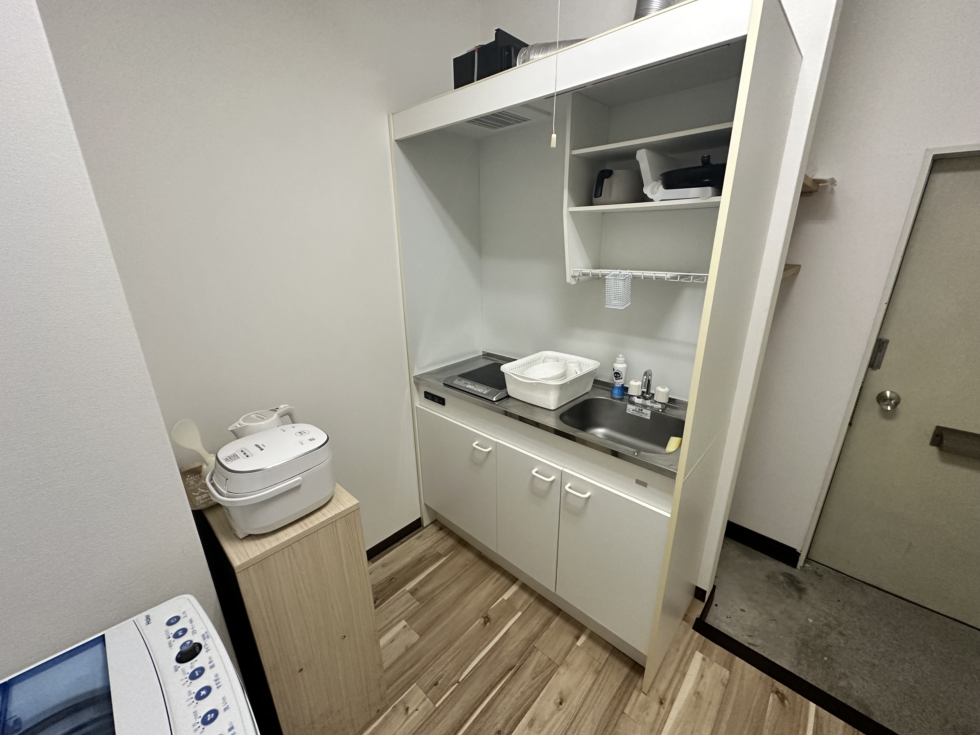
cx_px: 490
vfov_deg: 85.7
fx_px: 396
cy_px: 368
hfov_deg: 102.1
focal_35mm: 14
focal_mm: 2.22
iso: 320
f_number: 2.2
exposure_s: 1/120
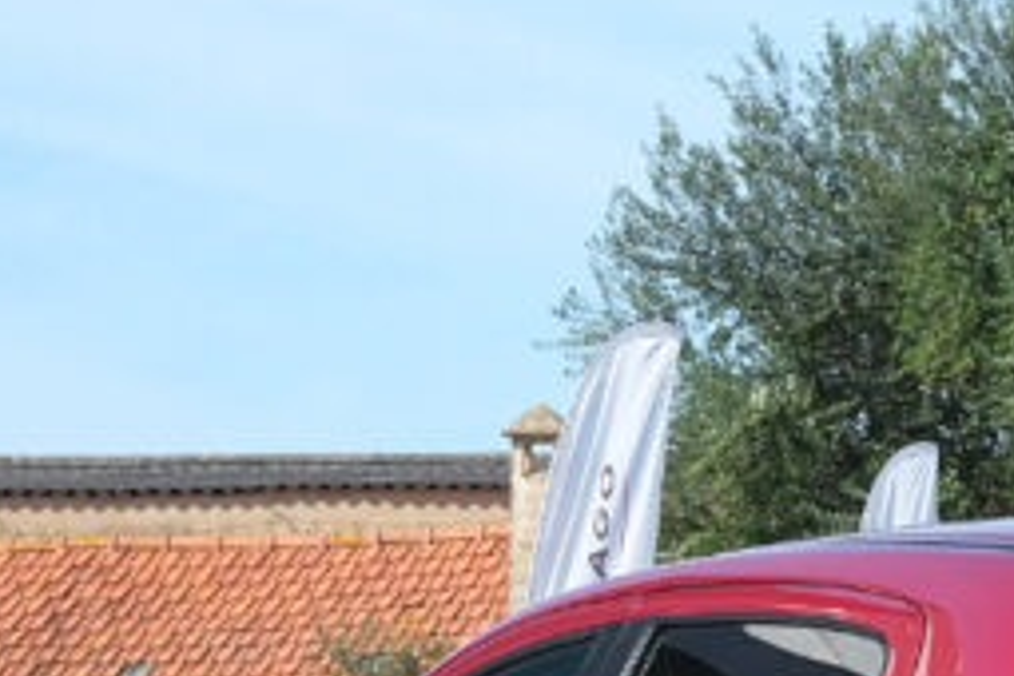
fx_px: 7689
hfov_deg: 7.5
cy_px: 1211
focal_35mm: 273
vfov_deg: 5.0
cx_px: 1221
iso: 160
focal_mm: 45
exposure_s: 1/250
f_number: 9
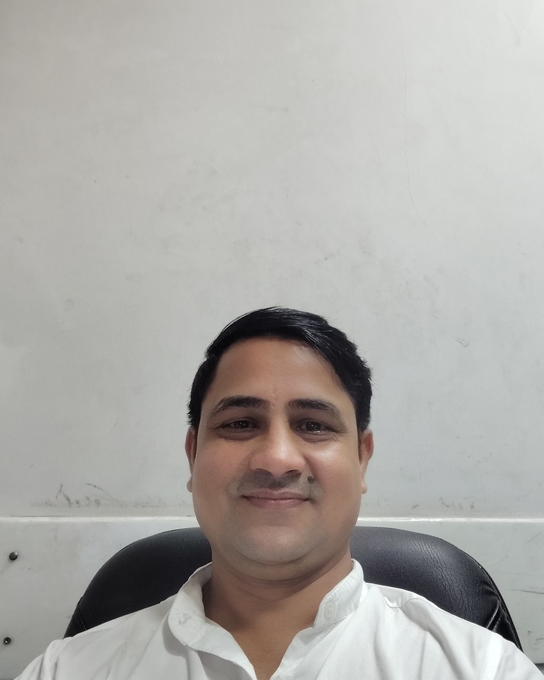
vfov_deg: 55.4
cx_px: 301
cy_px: 390
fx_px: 644
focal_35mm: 32
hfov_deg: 45.7
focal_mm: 2.79
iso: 194
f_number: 2
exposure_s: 1/33.3
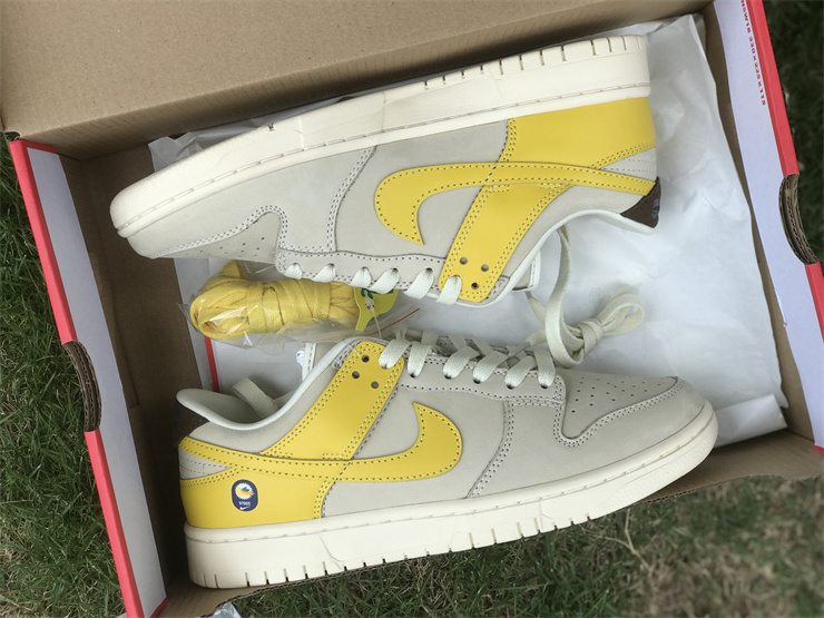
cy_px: 309
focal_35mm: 57
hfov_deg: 33.8
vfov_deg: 25.7
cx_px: 412
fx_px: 1357
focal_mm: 6.6
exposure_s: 1/394
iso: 20
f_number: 2.8
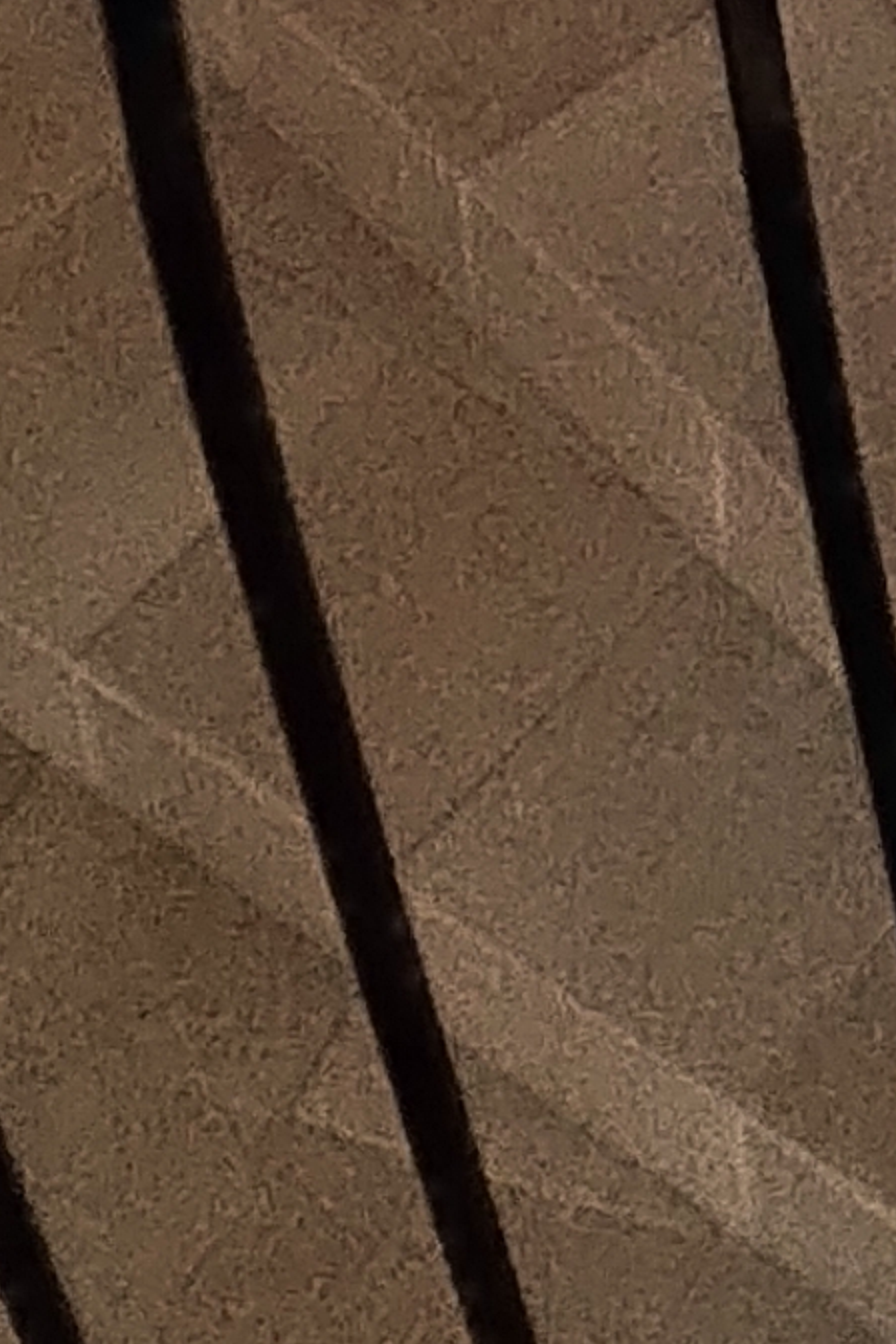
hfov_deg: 8.7
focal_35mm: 139
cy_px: -2108
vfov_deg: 11.5
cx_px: 2322
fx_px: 5189
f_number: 1.9
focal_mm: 5.52
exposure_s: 1/10
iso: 6400
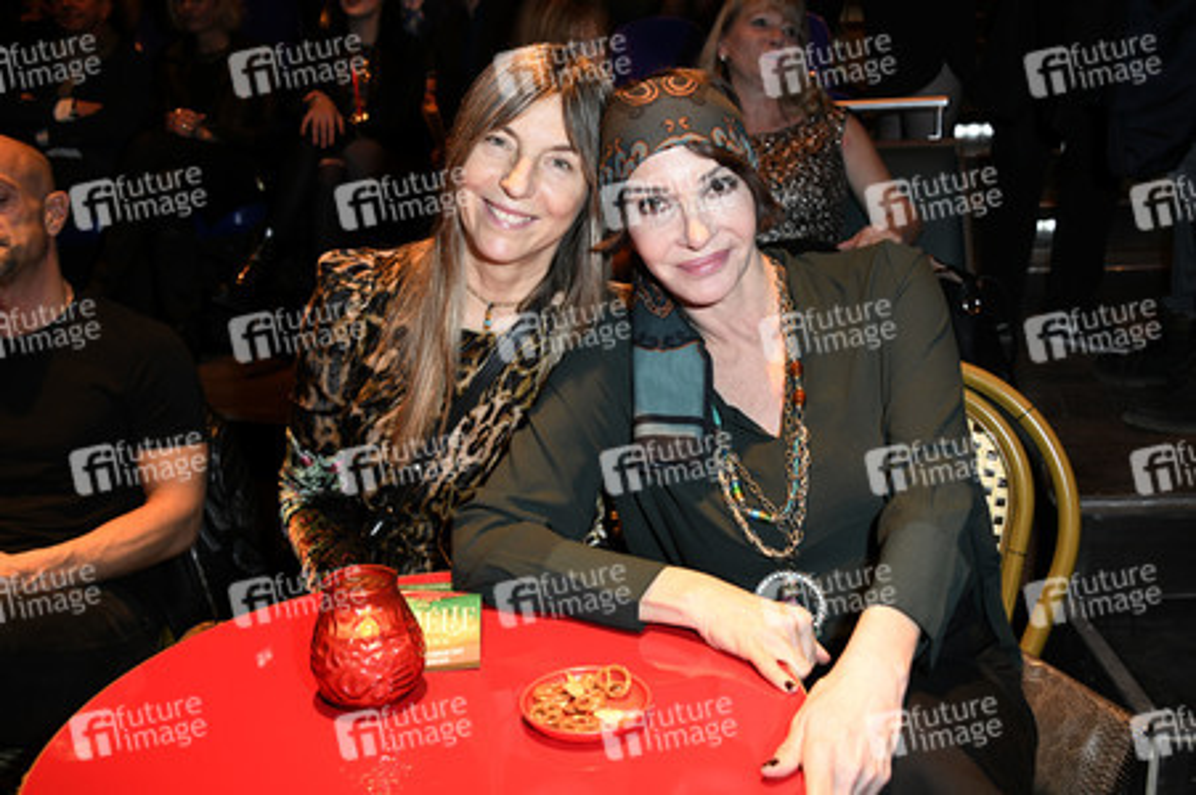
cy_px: 398
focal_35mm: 32
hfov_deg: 58.8
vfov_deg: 41.1
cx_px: 598
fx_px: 1062
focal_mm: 32
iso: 2000
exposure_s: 1/60
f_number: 6.3
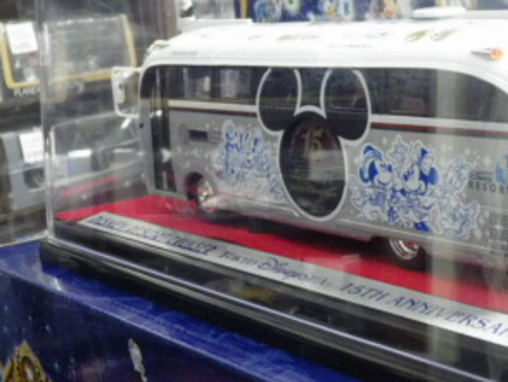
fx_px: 1087
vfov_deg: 19.9
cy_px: 244
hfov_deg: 26.0
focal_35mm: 74
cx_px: 373
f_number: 3.4
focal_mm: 6.2
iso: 800
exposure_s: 1/45
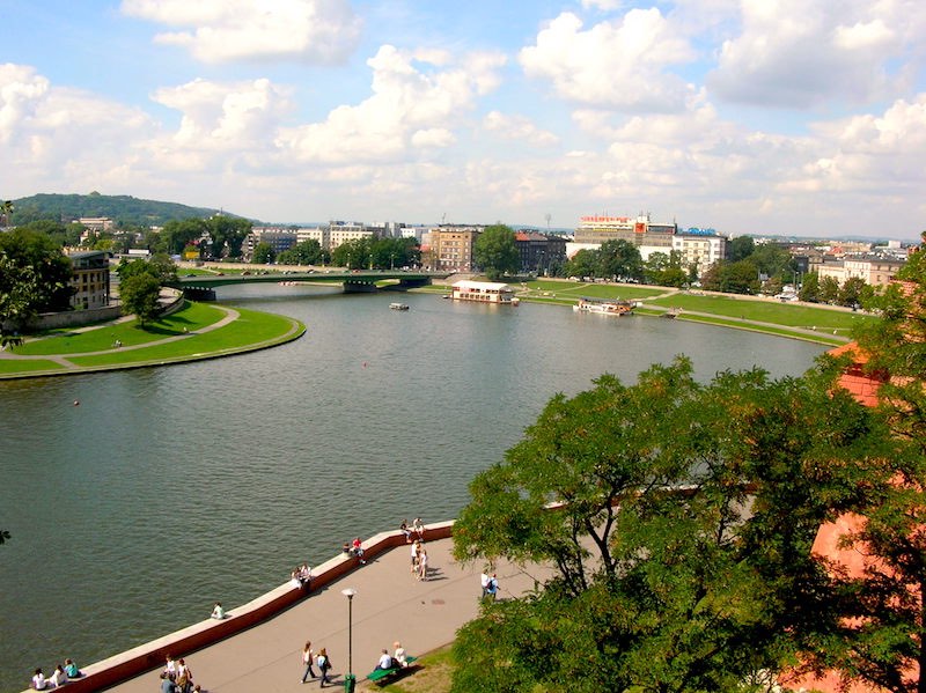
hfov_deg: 52.7
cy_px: 346
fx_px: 936
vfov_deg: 40.7
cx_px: 463
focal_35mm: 35
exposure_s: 1/260
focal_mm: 5.8
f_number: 5.6
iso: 50
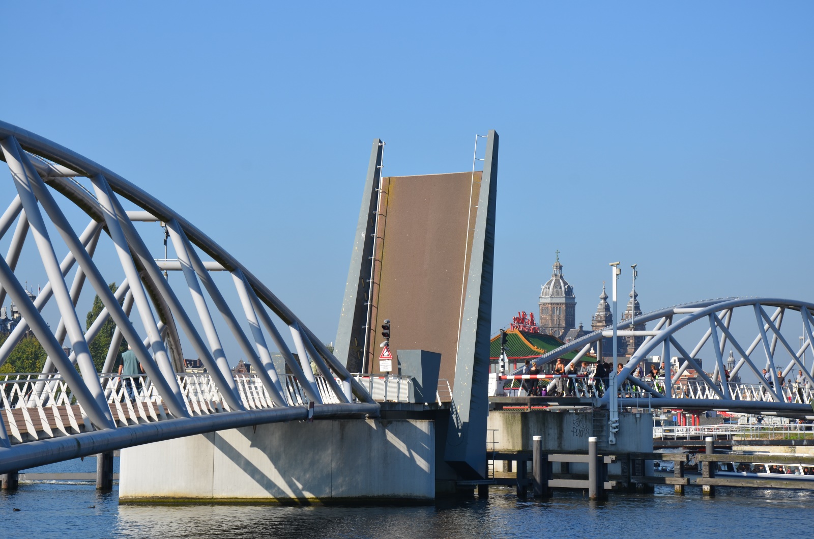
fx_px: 2233
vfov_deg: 13.8
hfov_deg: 20.7
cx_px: 407
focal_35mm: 99
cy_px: 270
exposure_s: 1/250
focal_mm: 66
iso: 100
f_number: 8
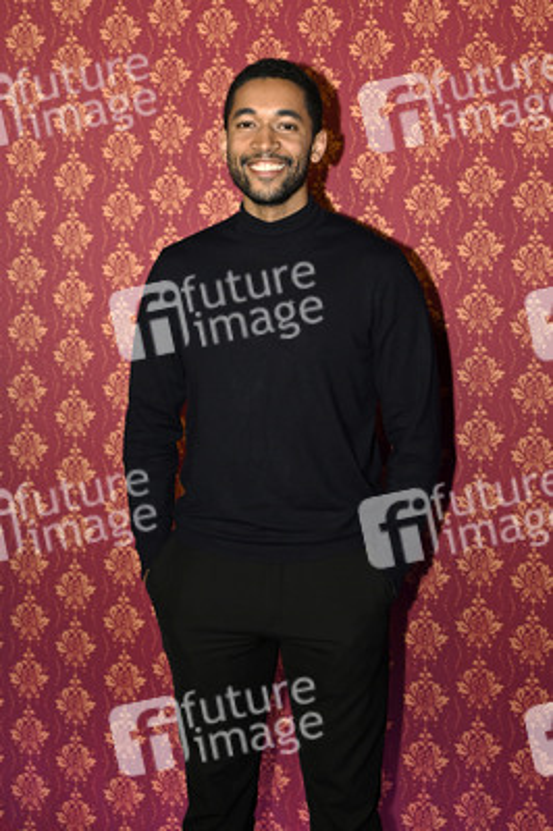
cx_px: 276
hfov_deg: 28.0
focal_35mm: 48
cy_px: 416
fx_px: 1108
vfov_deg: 41.1
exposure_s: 1/200
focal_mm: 48
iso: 160
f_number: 4
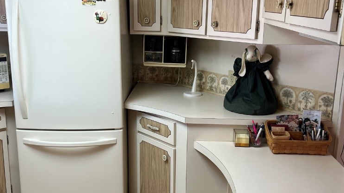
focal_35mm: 39
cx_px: 163
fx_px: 356
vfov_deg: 30.4
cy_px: 90
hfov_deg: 51.6
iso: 100
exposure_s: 1/120
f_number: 1.6
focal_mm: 5.1
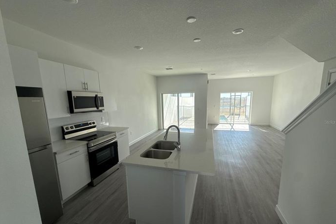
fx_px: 140
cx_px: 172
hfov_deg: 100.4
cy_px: 122
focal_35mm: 15
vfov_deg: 77.2
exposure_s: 1/158
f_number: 2.2
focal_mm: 2.22
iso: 64
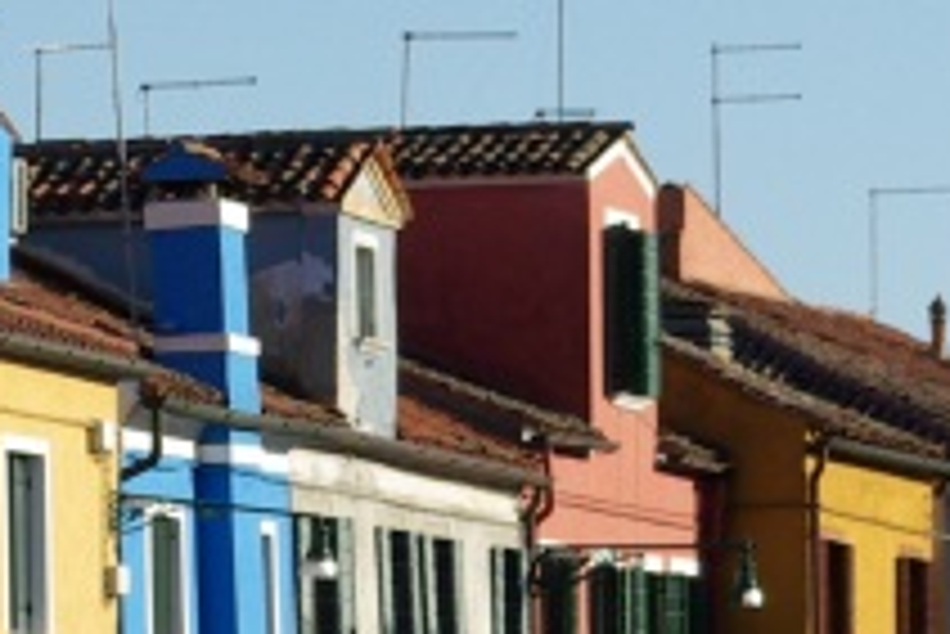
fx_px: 10574
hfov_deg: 5.1
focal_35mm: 400
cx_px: -351
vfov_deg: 3.4
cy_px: 713
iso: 200
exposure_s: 1/350
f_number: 9.5
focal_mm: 55
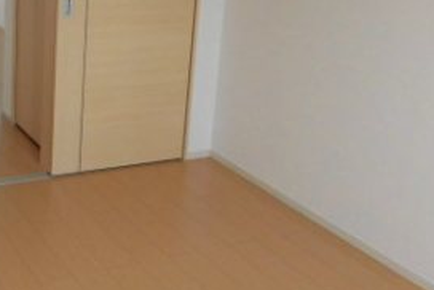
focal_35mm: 55
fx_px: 664
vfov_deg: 24.2
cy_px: 46
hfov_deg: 33.8
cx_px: 24
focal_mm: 4.3
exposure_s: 1/100
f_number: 3.1
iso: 125
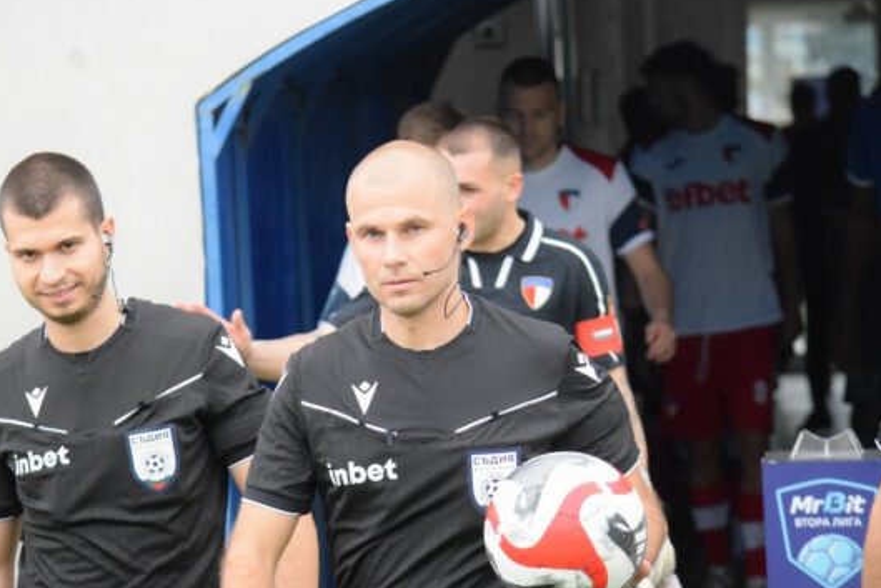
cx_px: 360
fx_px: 4284
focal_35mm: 175
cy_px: 311
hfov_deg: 11.7
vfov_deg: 7.9
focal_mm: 98
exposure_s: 1/1250
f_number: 4.5
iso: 3200
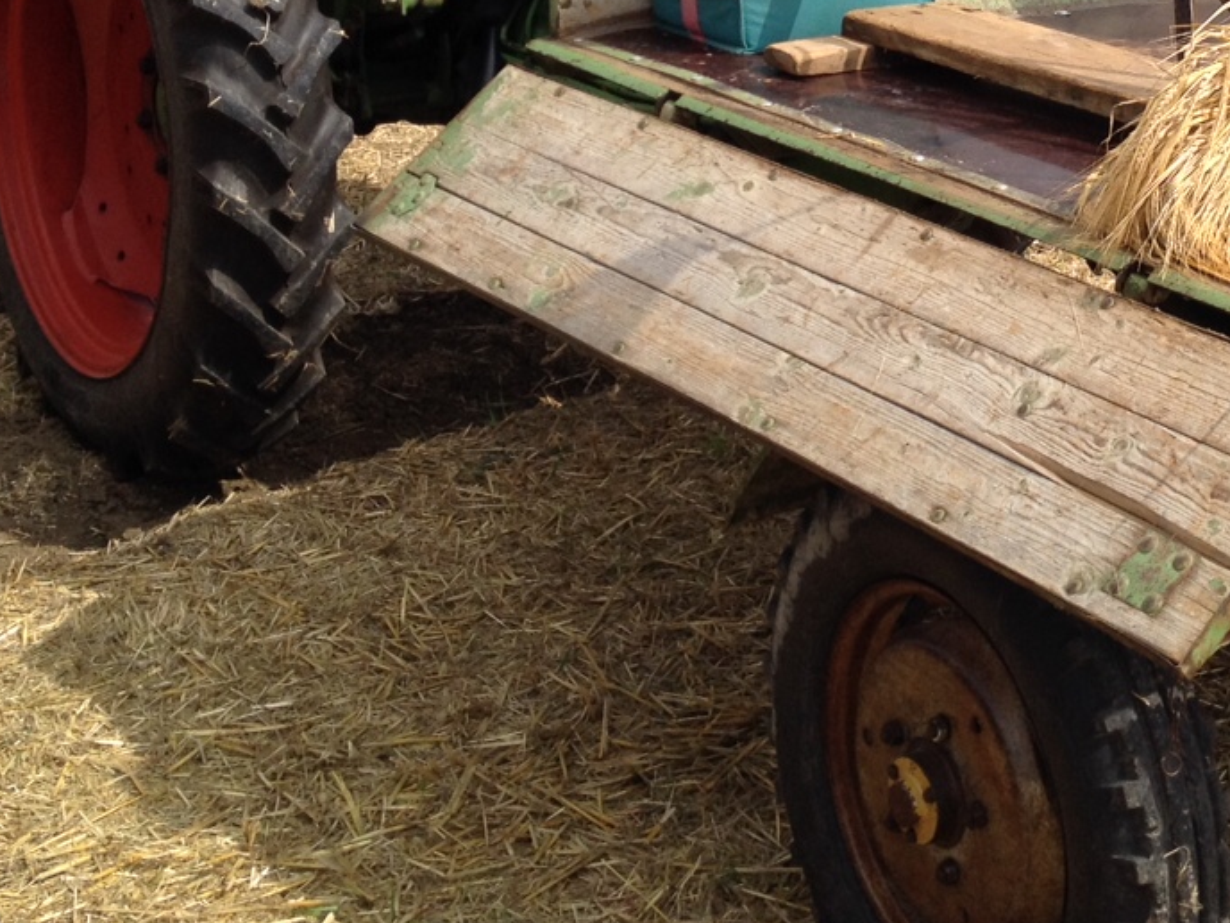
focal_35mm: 83
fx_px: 2949
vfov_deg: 17.3
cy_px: -30
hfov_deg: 23.1
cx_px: 1062
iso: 50
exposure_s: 1/1493
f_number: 2.4
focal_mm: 4.28
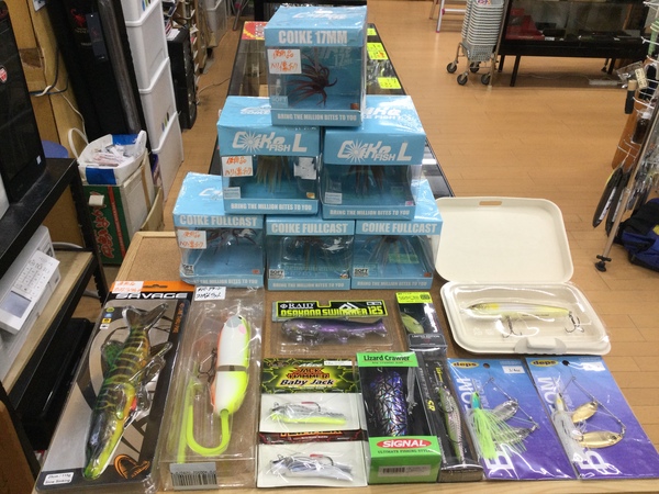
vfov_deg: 45.4
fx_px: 590
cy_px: 247
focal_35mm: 31
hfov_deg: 58.4
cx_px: 330
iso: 32
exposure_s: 1/40
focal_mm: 3.3
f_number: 2.4
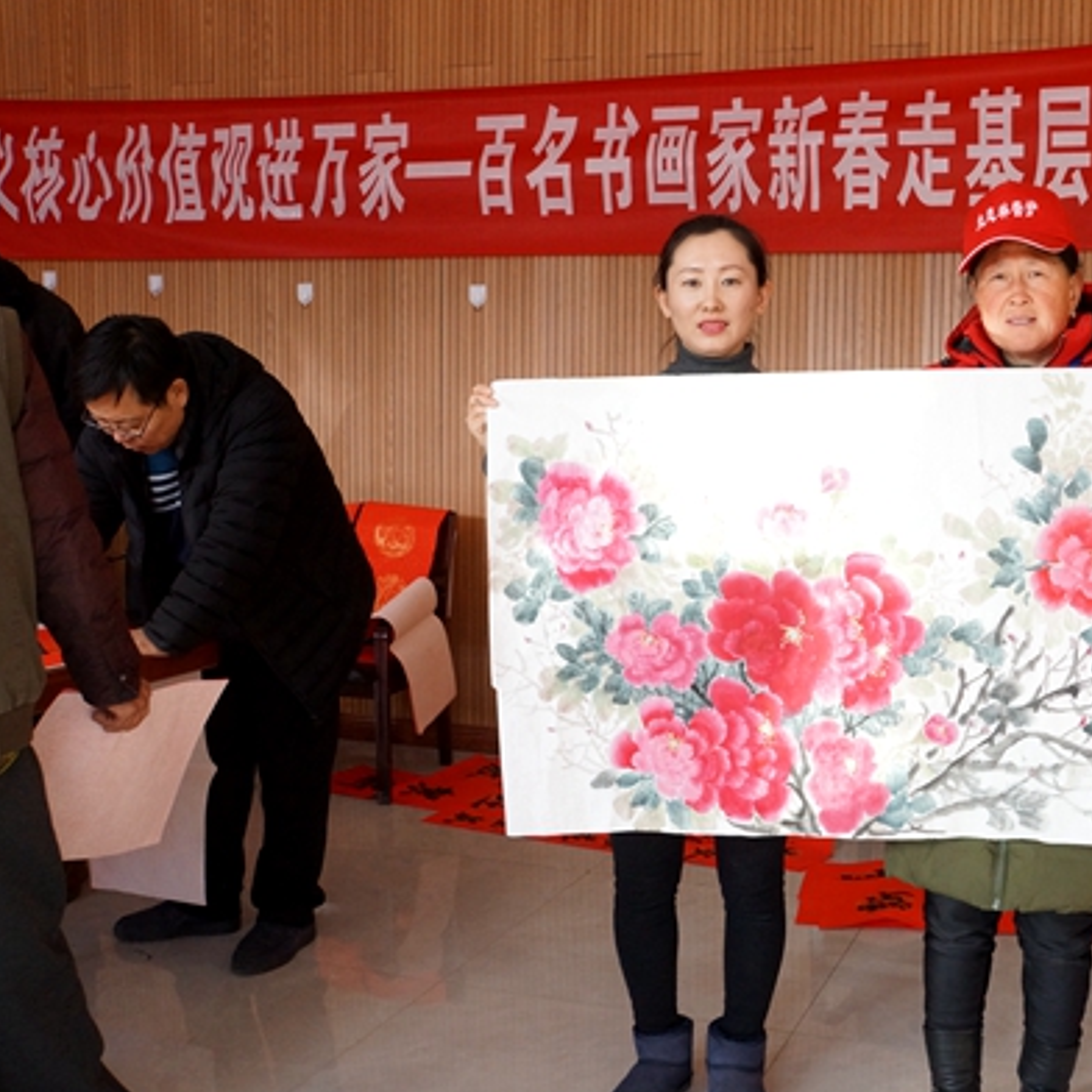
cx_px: 830
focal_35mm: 39
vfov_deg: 42.8
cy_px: 554
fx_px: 1392
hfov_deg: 41.5
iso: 1600
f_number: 7.1
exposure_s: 1/200
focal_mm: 20
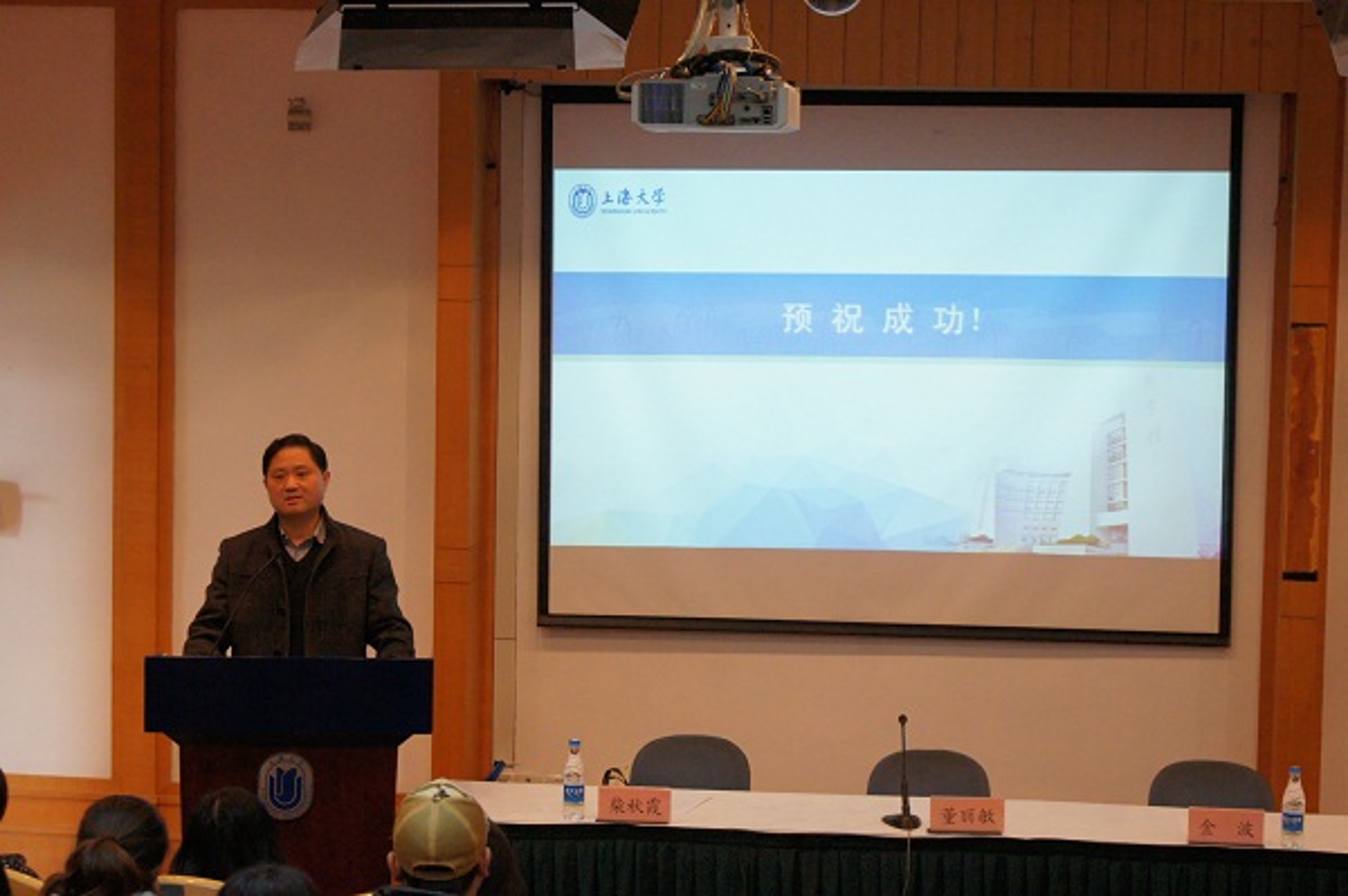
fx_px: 3087
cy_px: 448
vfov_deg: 16.5
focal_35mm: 82
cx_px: 674
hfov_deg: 24.6
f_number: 5.6
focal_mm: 55
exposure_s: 1/100
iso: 1600
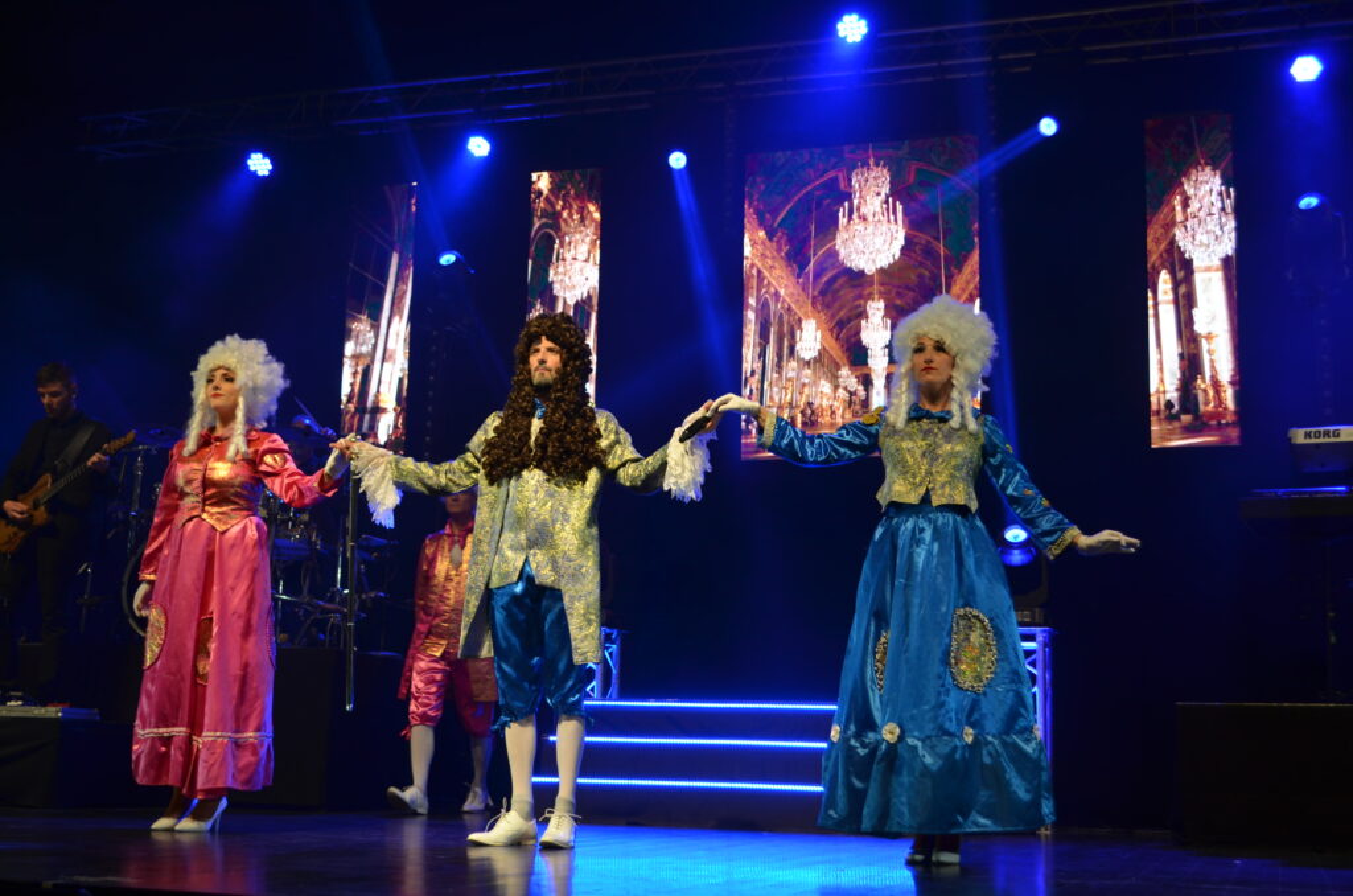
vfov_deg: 27.9
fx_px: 1800
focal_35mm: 48
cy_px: 448
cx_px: 676
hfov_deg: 41.2
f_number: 4.8
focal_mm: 32
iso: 400
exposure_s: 1/100
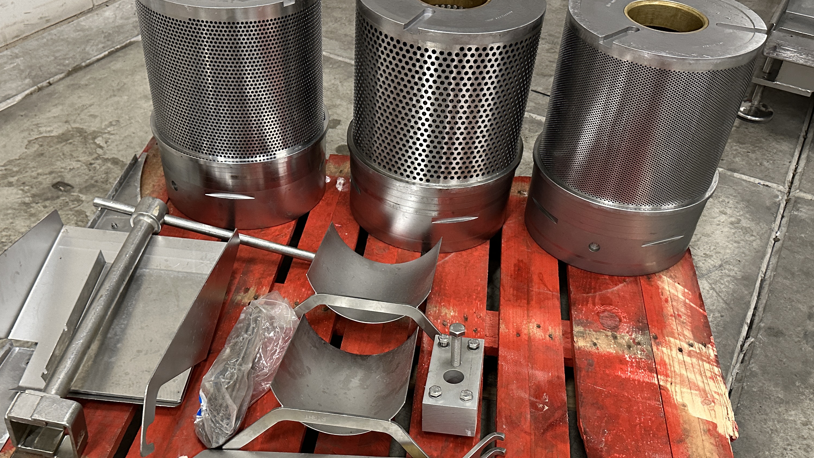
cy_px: 313
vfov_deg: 33.4
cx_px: 386
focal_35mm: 35
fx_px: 755
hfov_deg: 56.6
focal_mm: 6.86
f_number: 1.78
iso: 500
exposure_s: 1/50
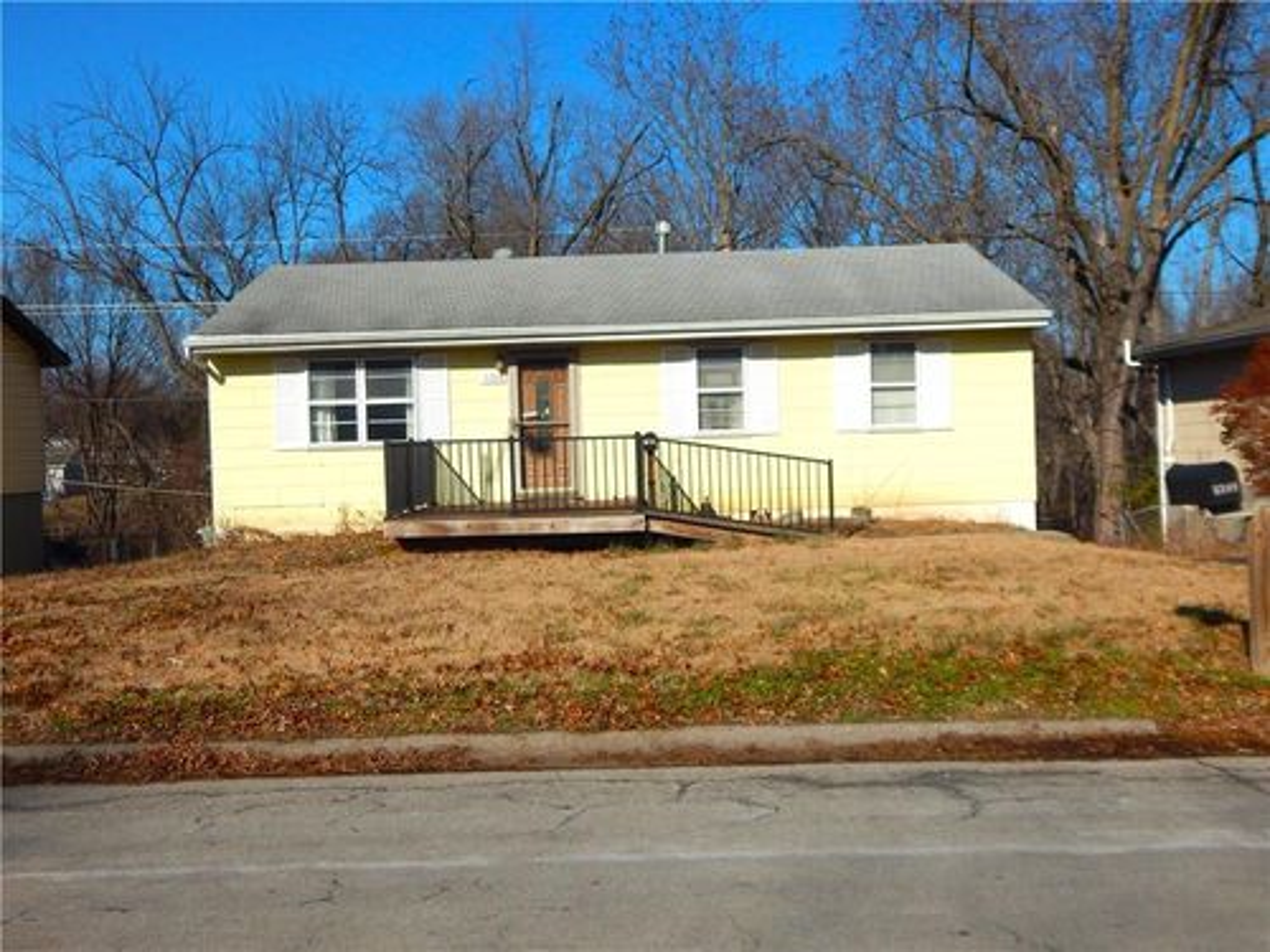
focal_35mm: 38
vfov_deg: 37.7
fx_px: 1394
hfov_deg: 49.0
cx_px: 635
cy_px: 476
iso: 125
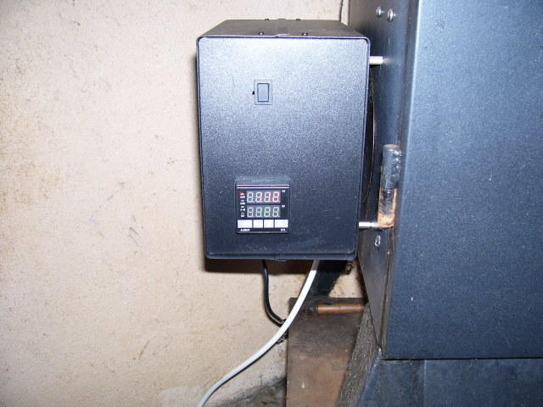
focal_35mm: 34
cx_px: 272
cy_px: 204
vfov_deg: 41.8
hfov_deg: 54.0
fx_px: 533
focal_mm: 5.6
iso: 80
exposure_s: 1/60
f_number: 2.7
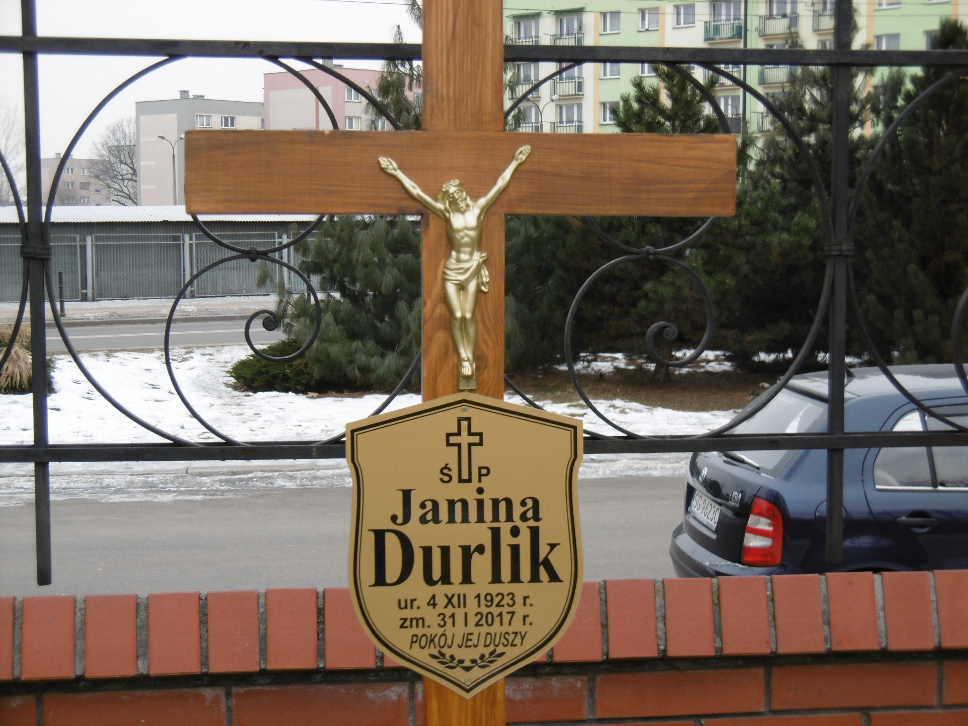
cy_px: 363
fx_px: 1902
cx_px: 484
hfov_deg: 28.6
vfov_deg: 21.6
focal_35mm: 68
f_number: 4.4
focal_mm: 12.1
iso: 100
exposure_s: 1/80
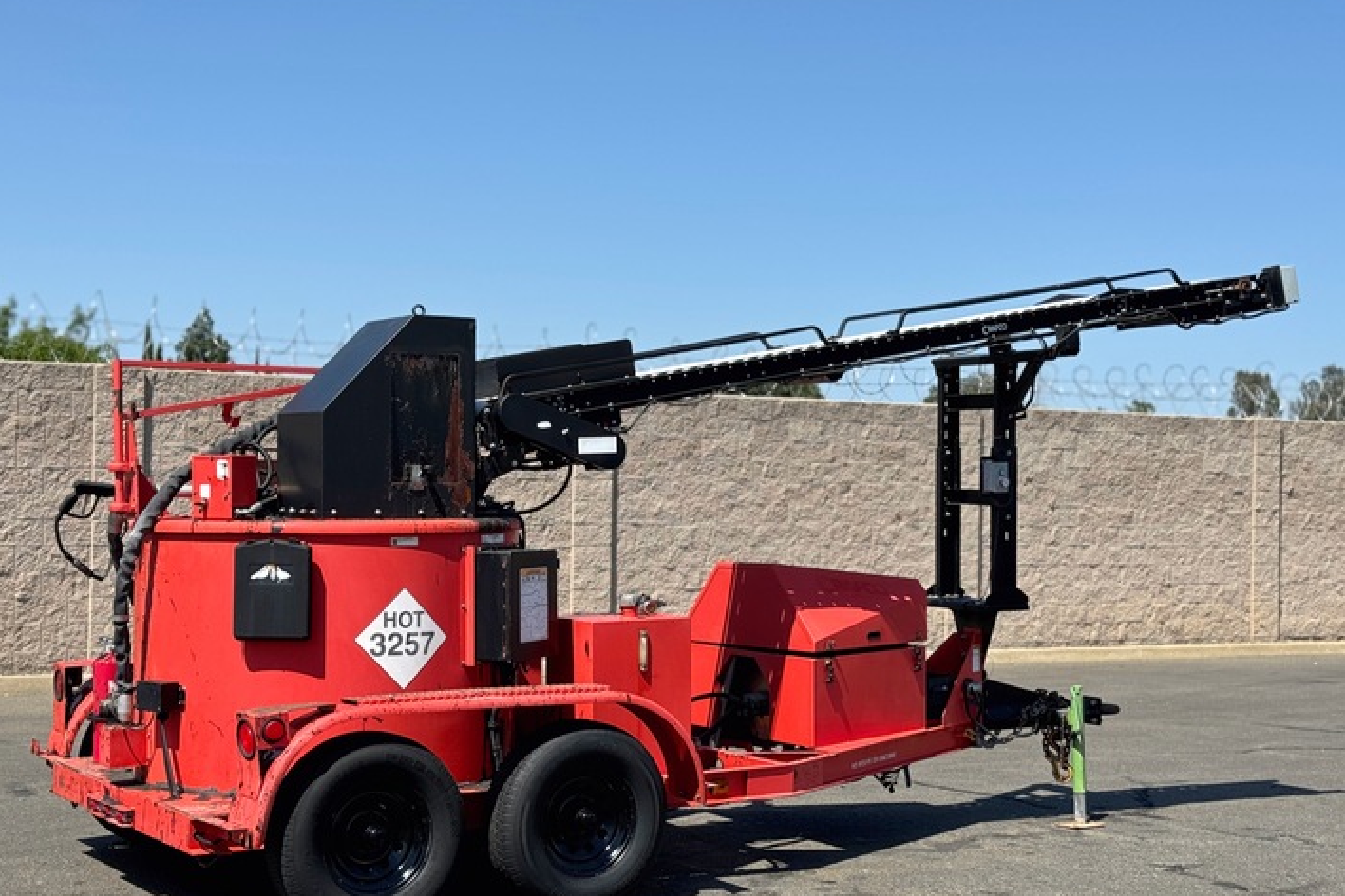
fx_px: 2055
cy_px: 466
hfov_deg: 36.2
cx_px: 638
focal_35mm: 55
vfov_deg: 24.6
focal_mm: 6.76
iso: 64
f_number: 1.78
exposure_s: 1/4310
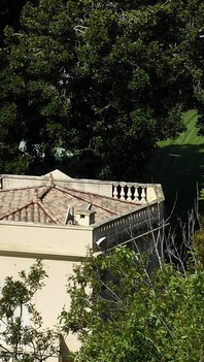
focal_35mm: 162
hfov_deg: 6.6
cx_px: -473
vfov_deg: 12.9
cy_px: -95
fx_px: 1555
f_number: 13
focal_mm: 34
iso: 200
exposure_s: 1/320
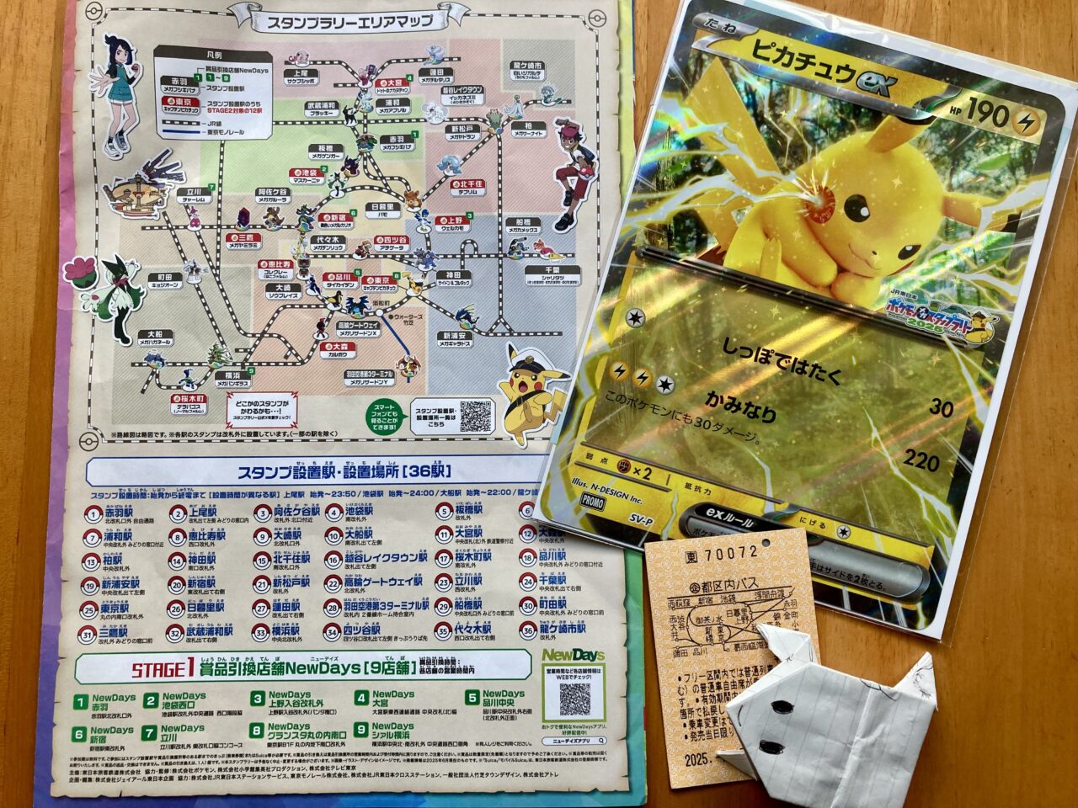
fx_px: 872
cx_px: 539
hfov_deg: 63.4
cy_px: 404
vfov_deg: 49.7
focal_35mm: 28
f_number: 1.8
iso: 40
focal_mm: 3.99
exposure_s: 1/100
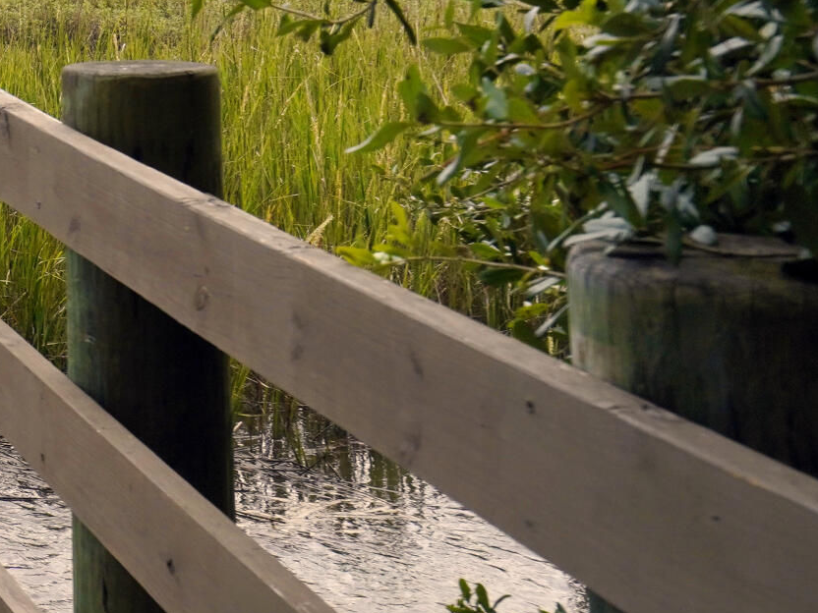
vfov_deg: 12.9
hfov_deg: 15.4
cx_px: -631
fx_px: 2623
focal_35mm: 111
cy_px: -184
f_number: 11
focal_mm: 32
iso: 400
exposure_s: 1/320
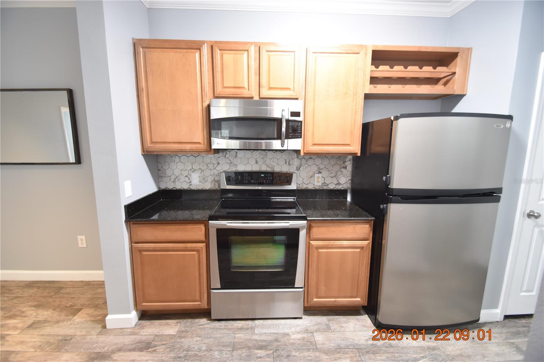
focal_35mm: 15
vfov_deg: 77.3
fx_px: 227
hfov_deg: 100.4
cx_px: 272
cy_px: 181
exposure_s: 1/15
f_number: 3.5
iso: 800
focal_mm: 10
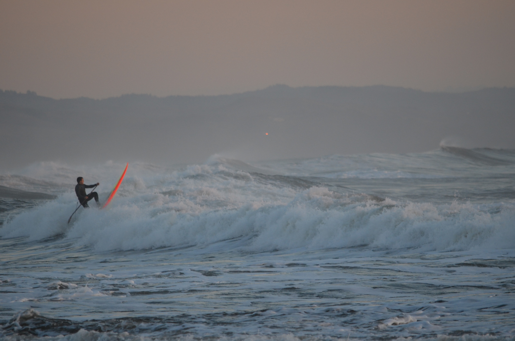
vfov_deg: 3.0
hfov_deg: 4.6
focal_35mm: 450
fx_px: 6425
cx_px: 258
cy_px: 170
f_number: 5.6
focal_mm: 300
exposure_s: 1/250
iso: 720
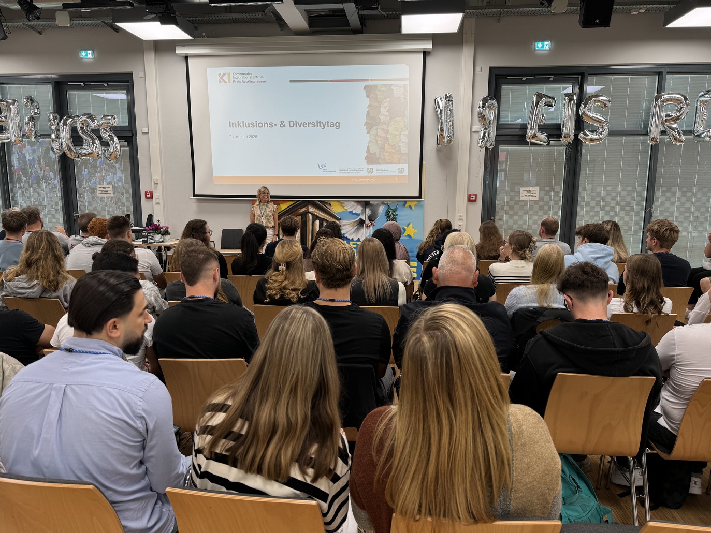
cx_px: 356
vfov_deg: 56.8
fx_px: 493
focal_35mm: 24
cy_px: 266
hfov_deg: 71.6
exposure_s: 1/180
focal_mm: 6.76
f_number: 1.78
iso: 64
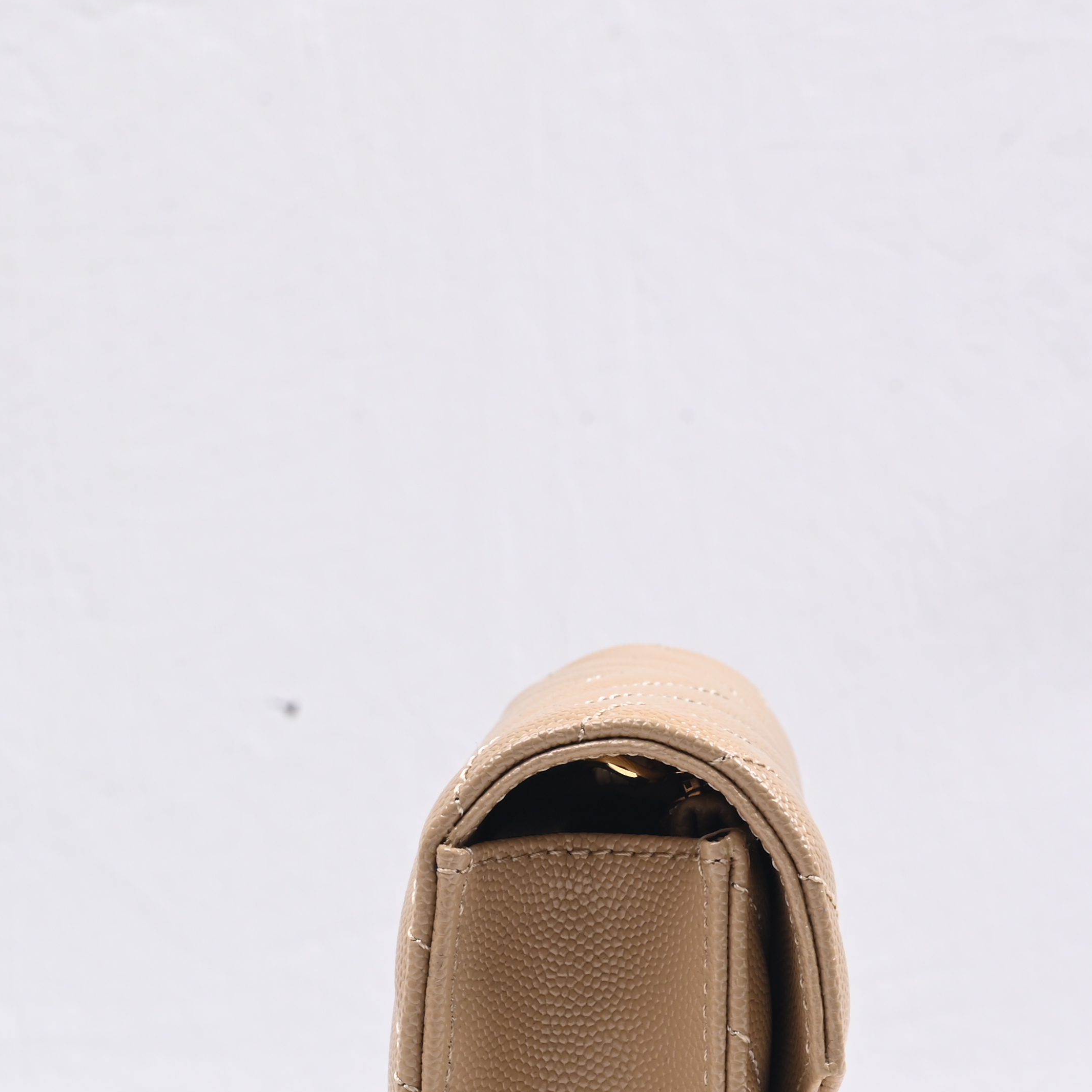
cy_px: 898
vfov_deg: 17.9
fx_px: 3426
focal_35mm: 96
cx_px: 474
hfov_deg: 18.1
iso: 100
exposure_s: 1/2
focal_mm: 40
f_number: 16
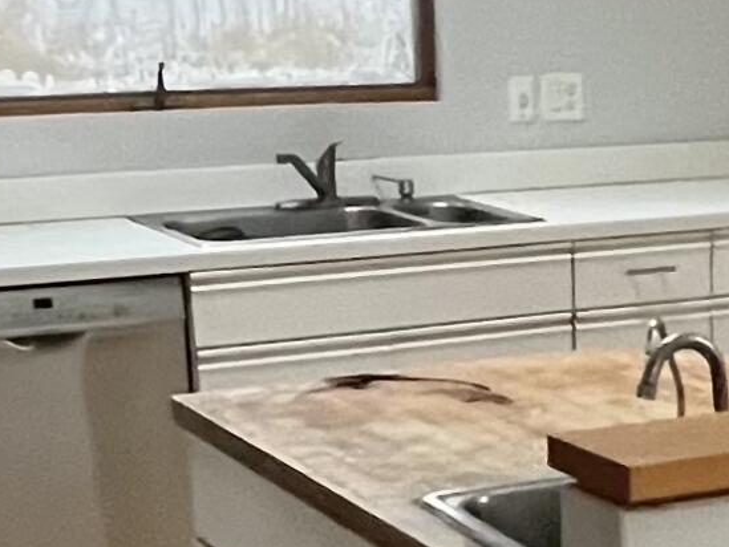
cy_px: 376
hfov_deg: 25.9
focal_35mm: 71
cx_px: 746
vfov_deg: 20.6
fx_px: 1496
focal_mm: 1.57
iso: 640
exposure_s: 1/60
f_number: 1.8
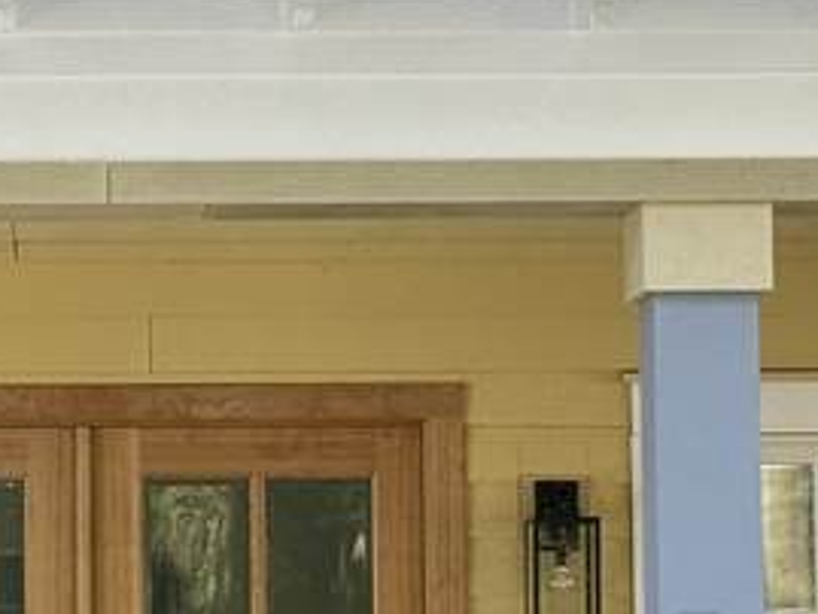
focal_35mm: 228
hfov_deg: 8.6
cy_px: 374
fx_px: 5390
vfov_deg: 6.5
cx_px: 79
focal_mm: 6.76
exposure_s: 1/1100
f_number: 1.78
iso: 100
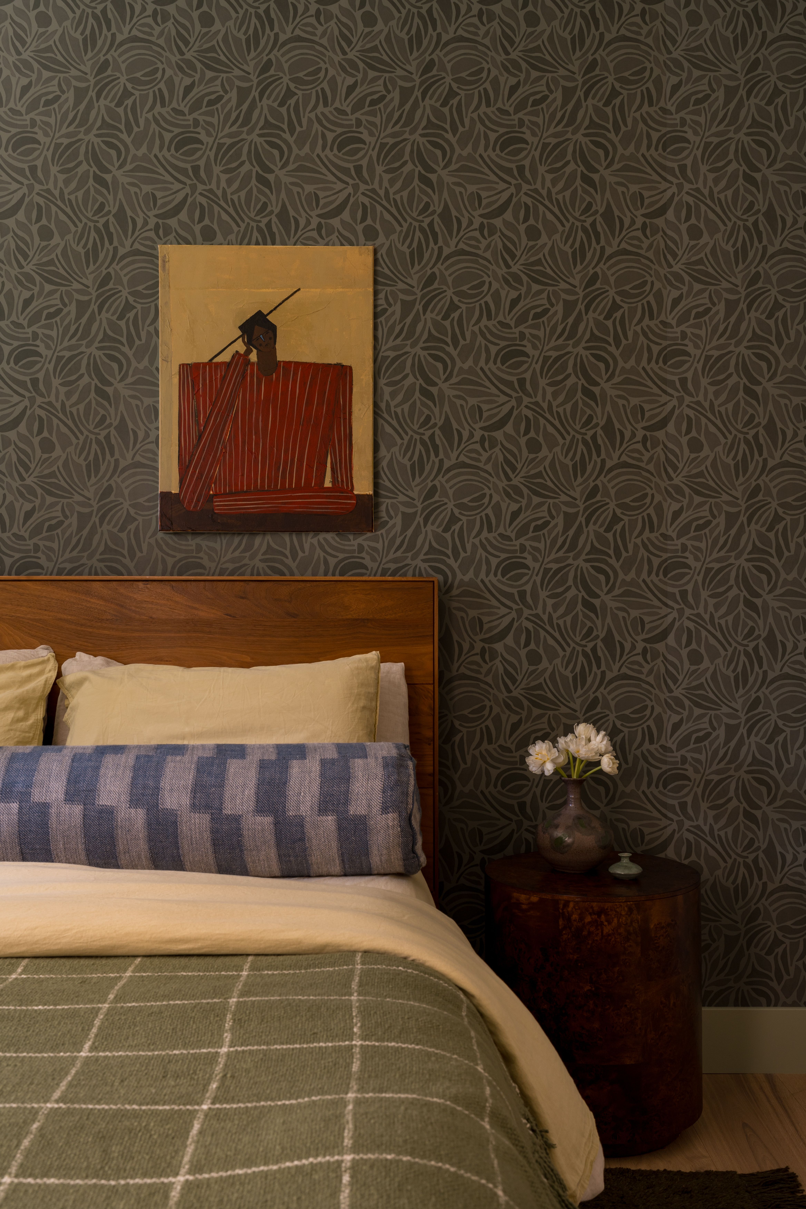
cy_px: 604
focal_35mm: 36
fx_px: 1209
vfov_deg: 53.1
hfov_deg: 36.9
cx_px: 403
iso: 200
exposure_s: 2.5
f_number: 9
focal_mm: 36
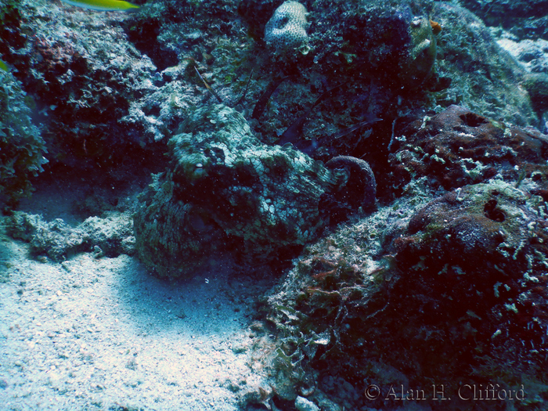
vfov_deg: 30.3
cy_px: 206
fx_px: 760
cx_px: 274
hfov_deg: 39.7
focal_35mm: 48
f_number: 4.3
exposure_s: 1/160
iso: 125
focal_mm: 8.5
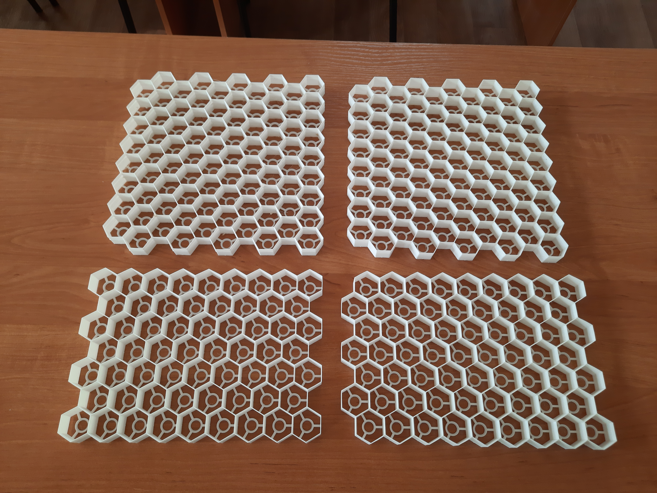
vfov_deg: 54.9
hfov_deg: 69.4
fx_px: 474
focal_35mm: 25
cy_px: 246
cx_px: 328
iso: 64
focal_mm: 4.6
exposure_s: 1/50
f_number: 2
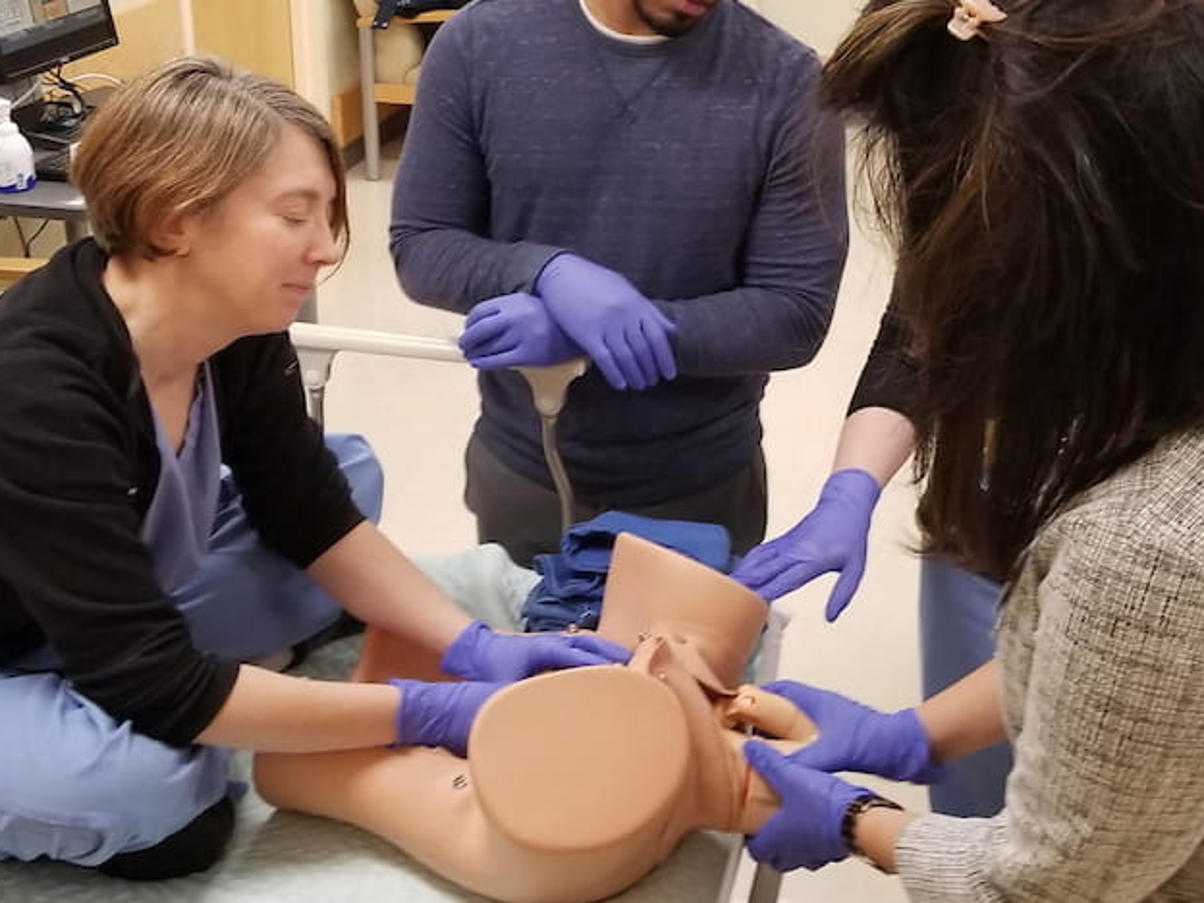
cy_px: 313
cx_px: 621
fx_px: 1739
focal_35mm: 50
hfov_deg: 38.2
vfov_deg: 28.9
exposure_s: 1/30
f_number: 1.7
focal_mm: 4.3
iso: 200
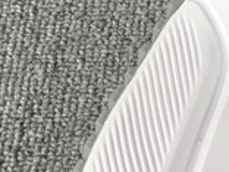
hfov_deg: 10.1
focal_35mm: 179
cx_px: 476
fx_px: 1184
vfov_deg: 8.3
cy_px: 35
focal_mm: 3.3
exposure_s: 1/100
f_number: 2.4
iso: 25
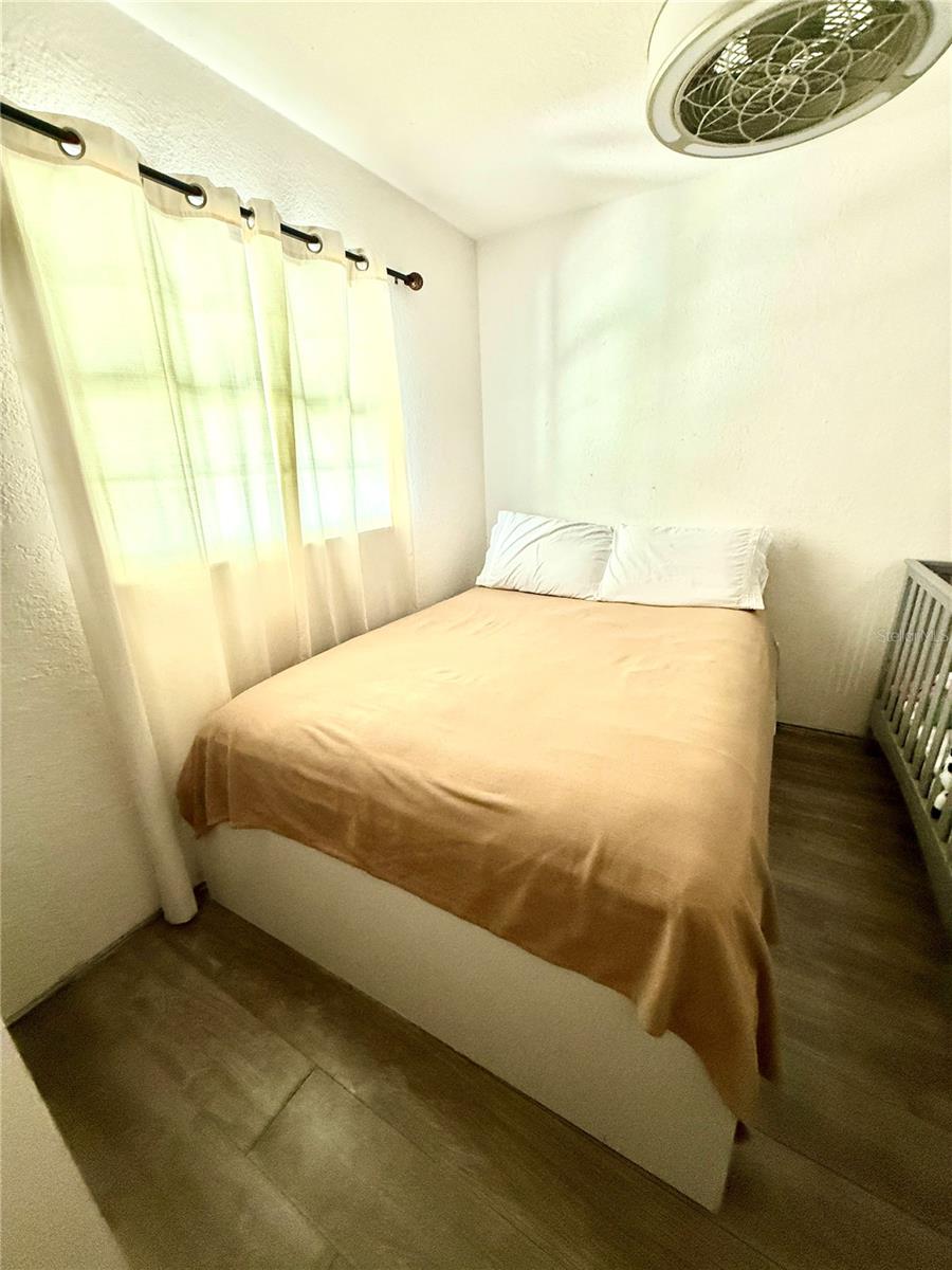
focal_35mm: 14
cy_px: 635
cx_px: 476
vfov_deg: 102.1
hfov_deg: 85.7
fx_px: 513
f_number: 2.2
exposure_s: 1/75
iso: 400
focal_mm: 2.22
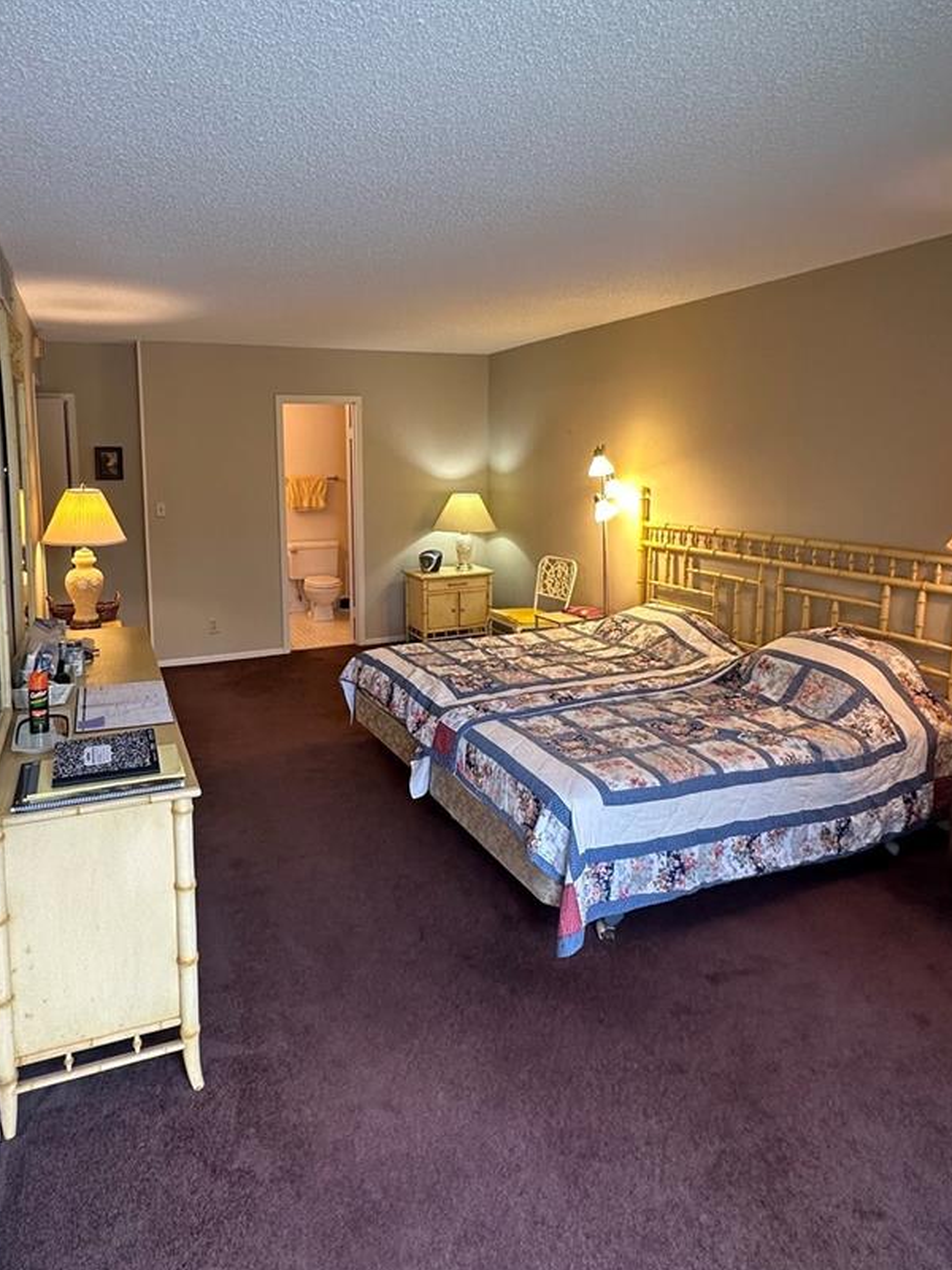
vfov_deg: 78.5
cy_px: 538
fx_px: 770
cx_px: 384
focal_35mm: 21
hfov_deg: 62.9
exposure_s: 1/60
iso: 250
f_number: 2.2
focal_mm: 2.22
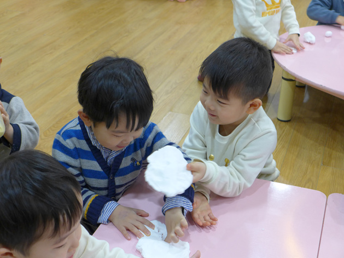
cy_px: 129
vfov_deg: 26.1
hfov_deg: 34.4
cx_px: 174
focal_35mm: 56
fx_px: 556
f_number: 1.9
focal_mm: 10.8
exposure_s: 1/80
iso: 200
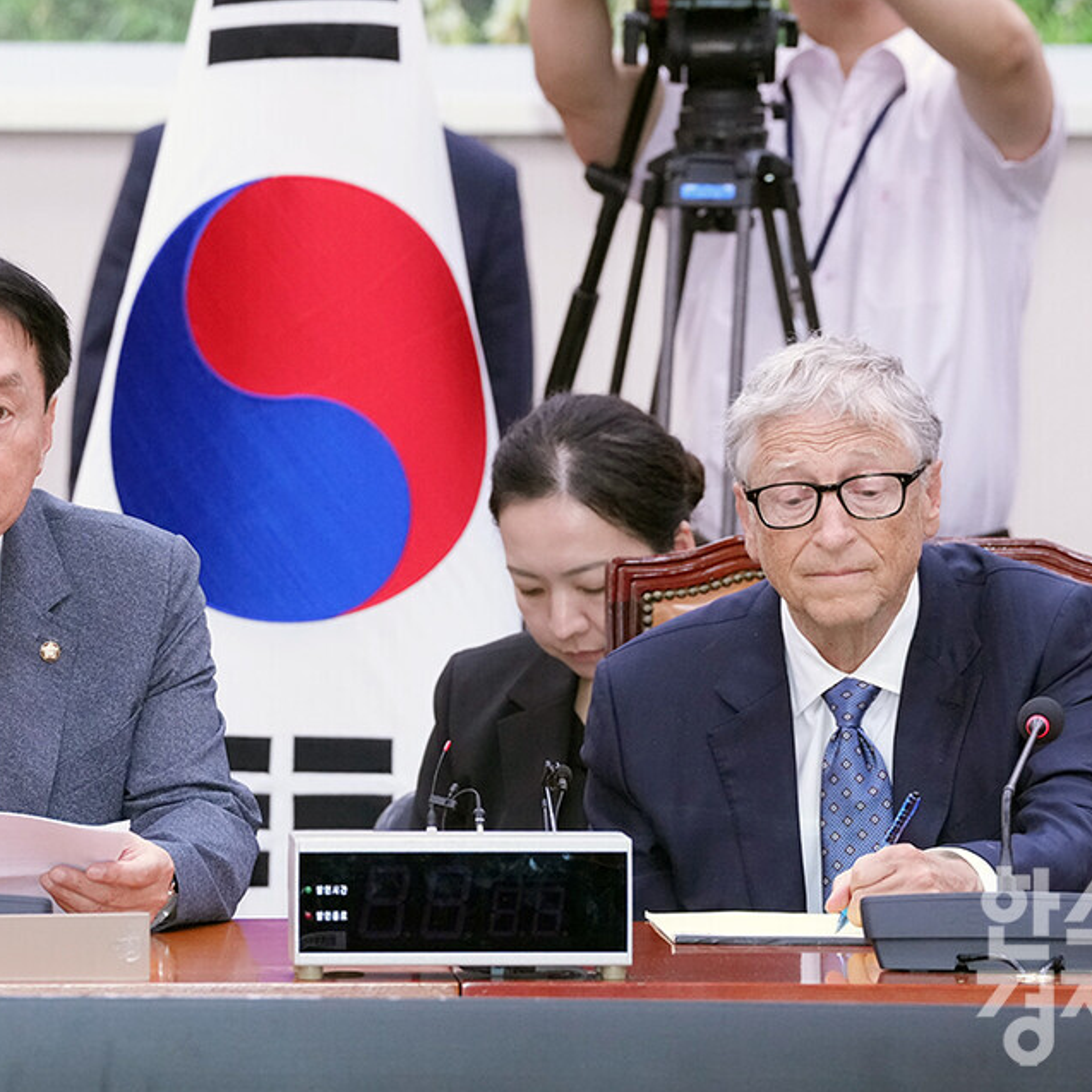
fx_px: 9137
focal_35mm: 256
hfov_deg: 6.8
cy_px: 547
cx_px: 350
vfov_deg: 6.8
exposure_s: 1/125
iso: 3200
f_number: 5.6
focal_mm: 200
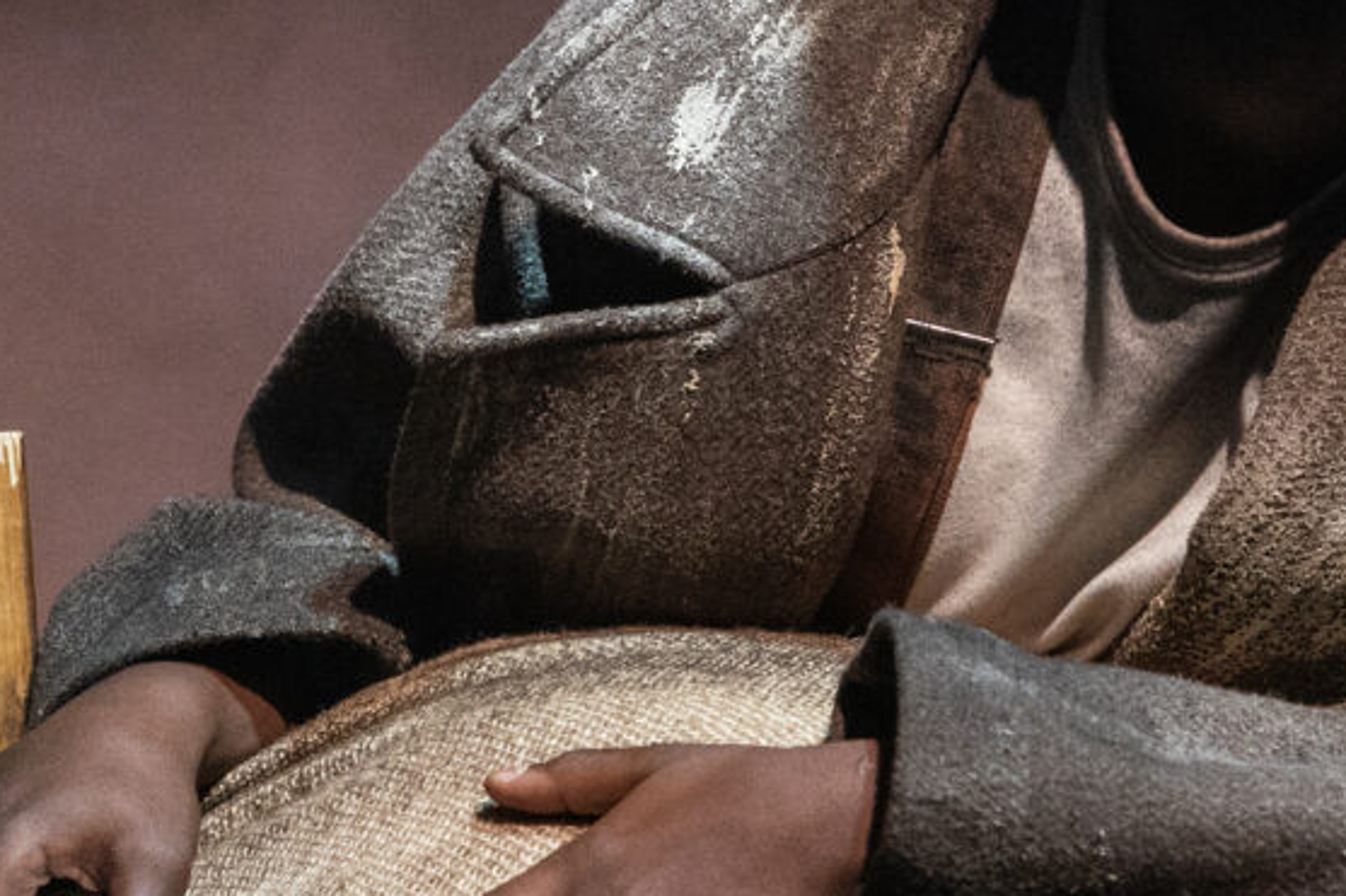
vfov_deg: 2.4
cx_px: 781
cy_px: 171
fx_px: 21267
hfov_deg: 3.6
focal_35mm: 569
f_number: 4
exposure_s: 1/125
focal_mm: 165
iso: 4000
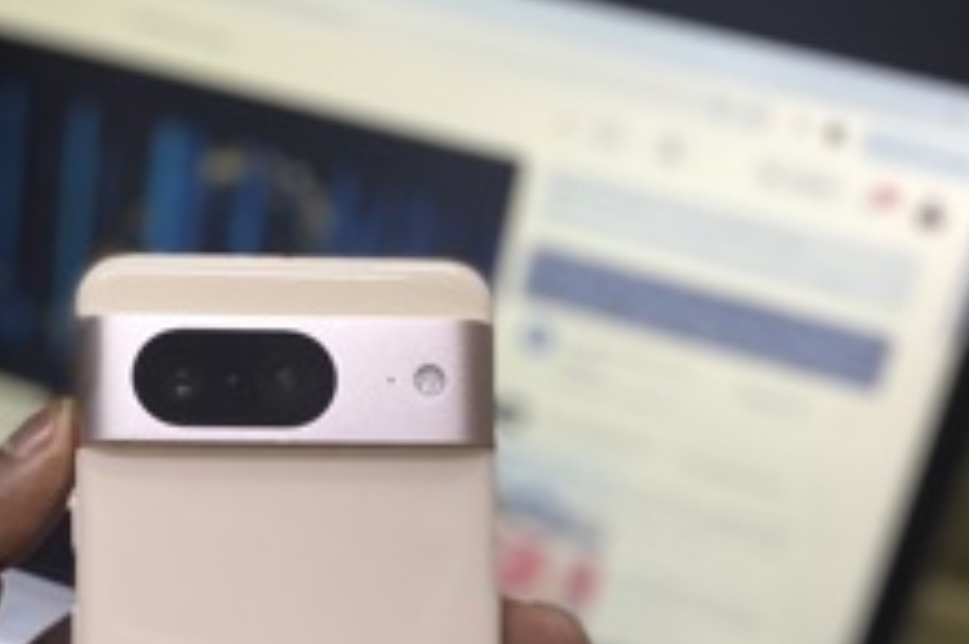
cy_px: 737
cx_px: 349
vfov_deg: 20.7
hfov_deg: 32.2
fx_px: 1668
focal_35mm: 62
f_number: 1.8
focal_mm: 4.25
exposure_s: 1/100
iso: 64
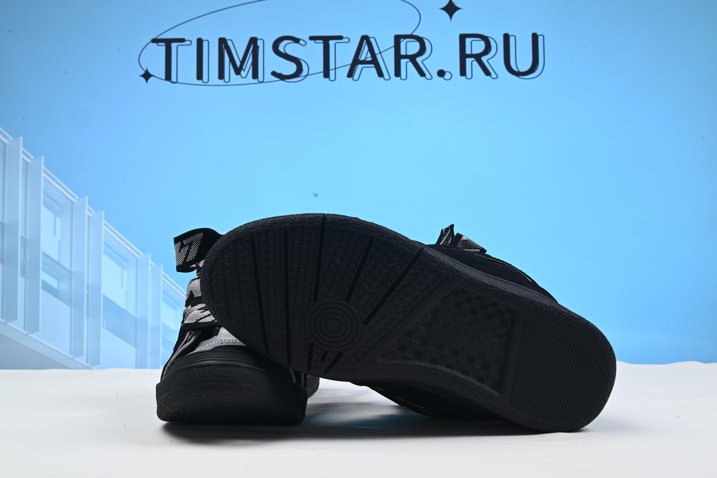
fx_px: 797
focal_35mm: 40
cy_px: 239
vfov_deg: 33.4
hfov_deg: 48.4
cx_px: 358
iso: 100
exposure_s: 1/2.5
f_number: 16
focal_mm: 40
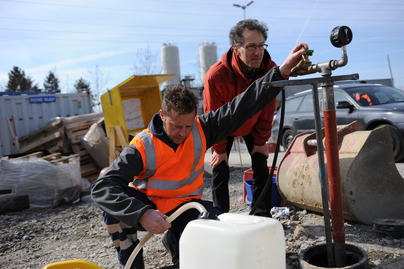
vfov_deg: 38.8
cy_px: 134
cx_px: 202
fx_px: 381
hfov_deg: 55.8
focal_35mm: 34
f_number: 3.5
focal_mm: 34
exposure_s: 1/2500
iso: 200
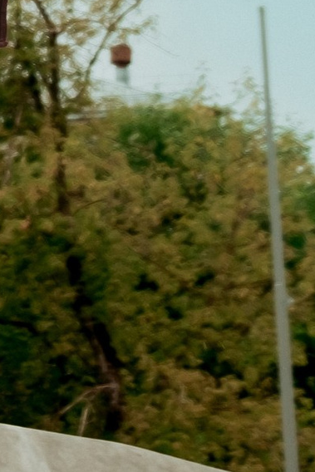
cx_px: -342
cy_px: 103
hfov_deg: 6.0
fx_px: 2925
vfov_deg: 9.2
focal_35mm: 223
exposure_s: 1/800
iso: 160
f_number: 3.2
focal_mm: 22.3
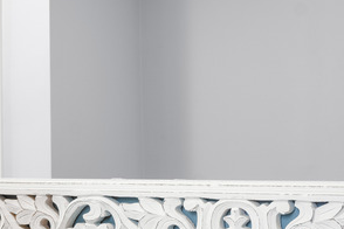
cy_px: 137
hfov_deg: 22.3
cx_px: 9
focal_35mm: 88
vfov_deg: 15.5
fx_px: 841
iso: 400
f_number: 11
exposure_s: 2
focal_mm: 16
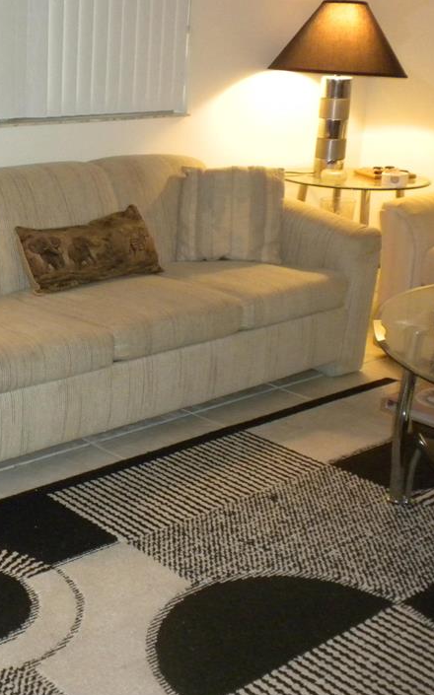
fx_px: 1080
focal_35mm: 57
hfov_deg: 22.1
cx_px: 35
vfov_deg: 35.7
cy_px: 330
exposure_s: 1/30
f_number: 3.5
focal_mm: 6.6
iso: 400
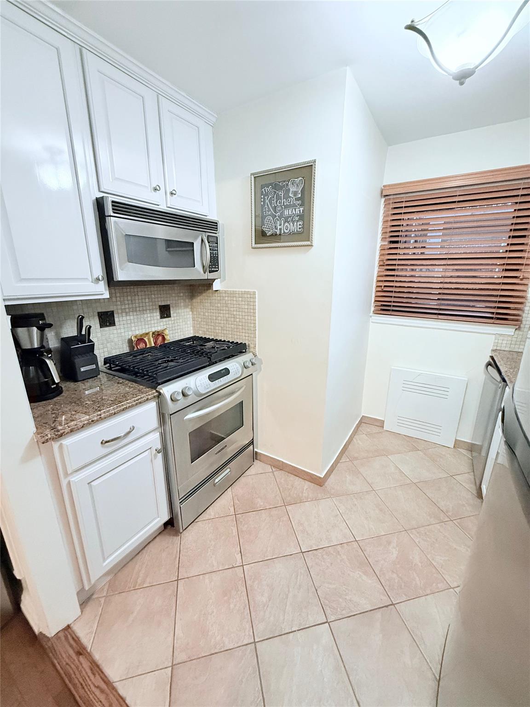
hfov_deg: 85.7
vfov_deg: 102.1
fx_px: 286
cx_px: 265
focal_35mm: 14
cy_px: 354
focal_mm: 2.22
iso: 500
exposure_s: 1/60
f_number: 2.2
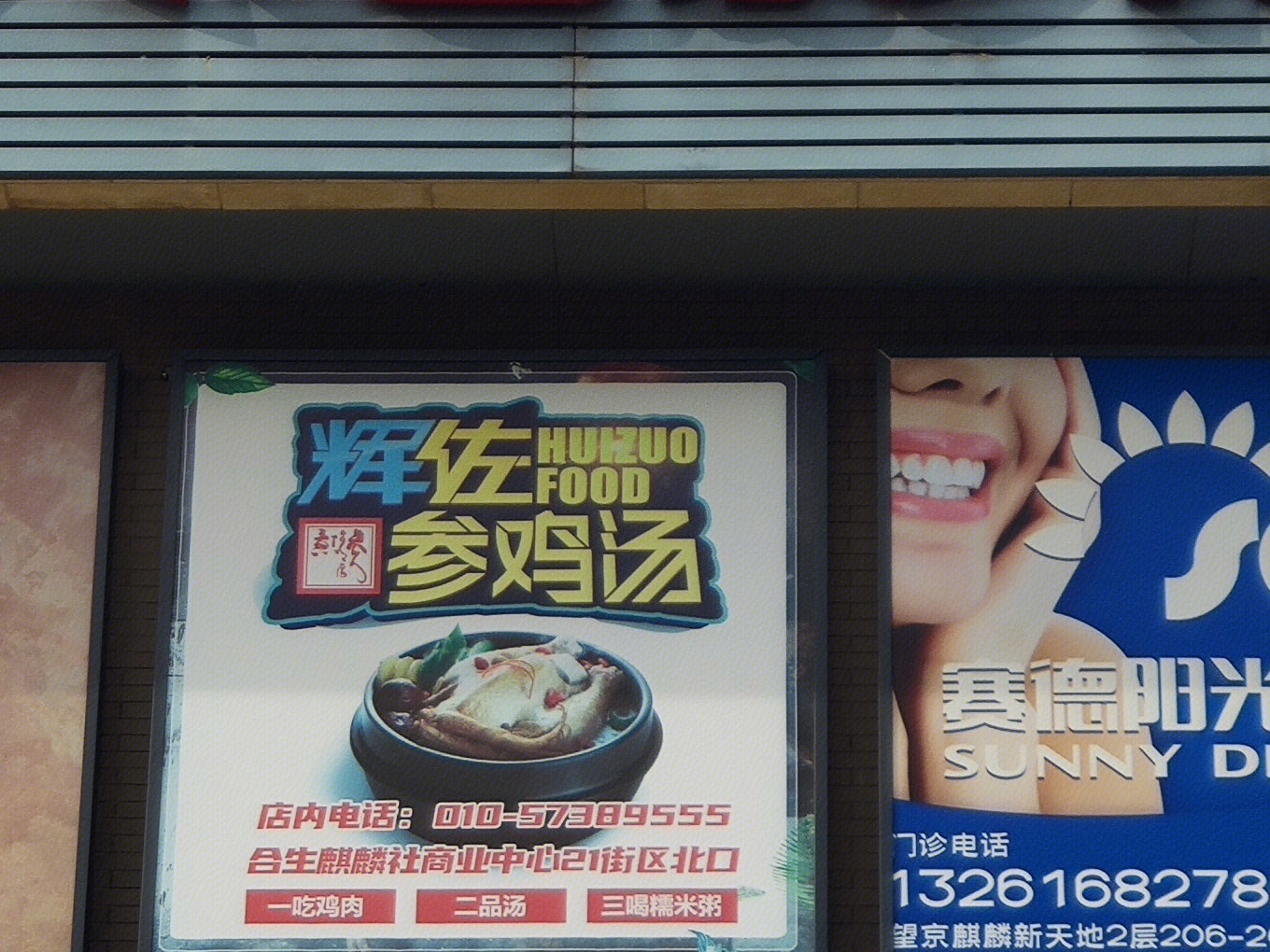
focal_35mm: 150
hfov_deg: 13.2
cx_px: 643
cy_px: 30
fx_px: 5503
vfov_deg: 9.8
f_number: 2.2
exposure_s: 1/853
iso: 100
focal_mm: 6.22
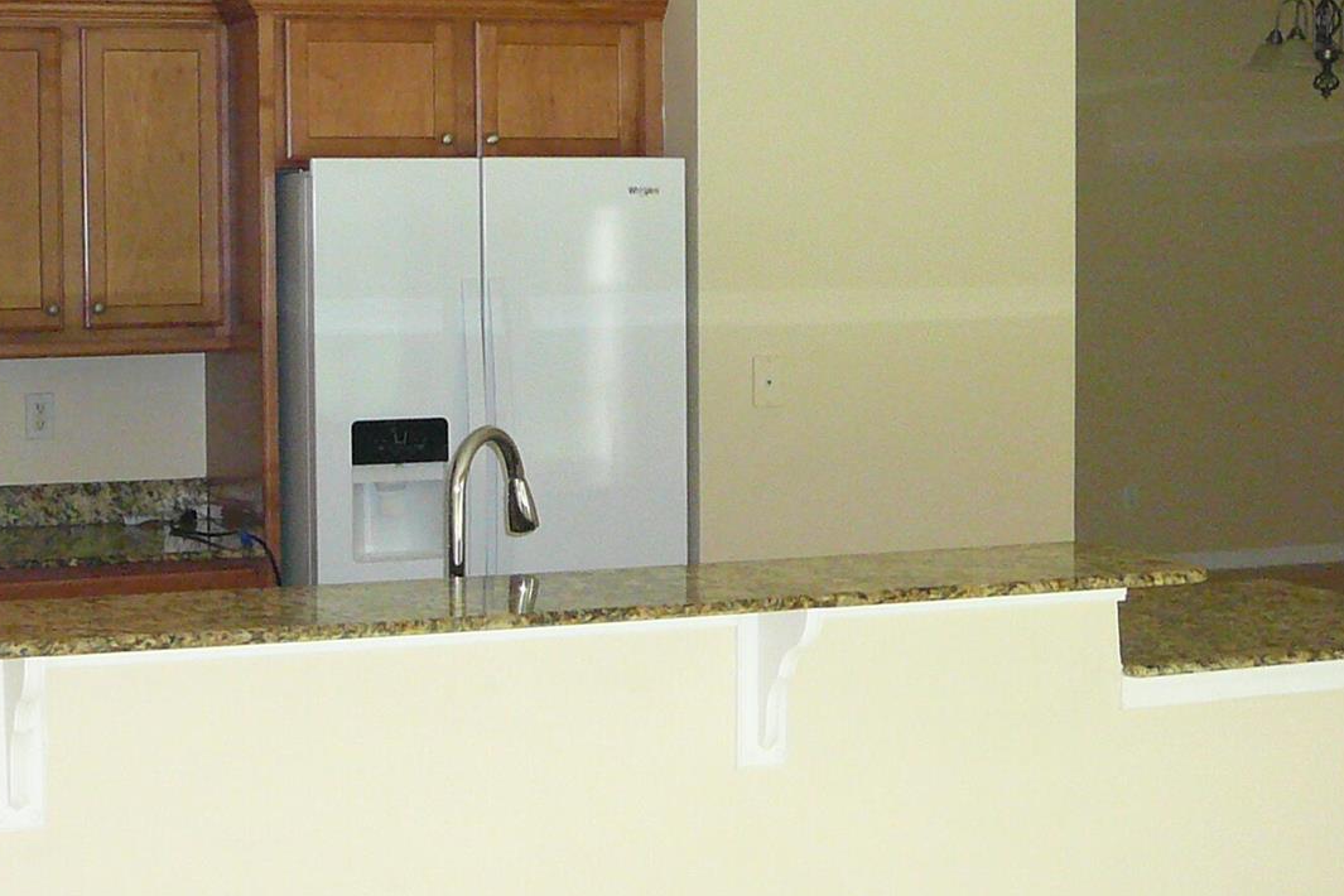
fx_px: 2613
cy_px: 342
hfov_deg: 28.8
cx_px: 525
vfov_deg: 19.4
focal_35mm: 70
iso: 320
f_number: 2.8
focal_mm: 5.2
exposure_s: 1/30
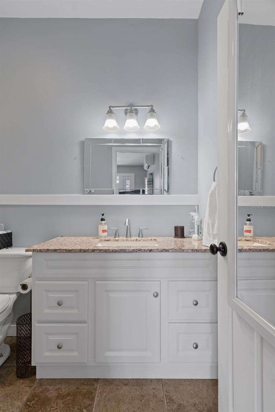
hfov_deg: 70.4
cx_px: 138
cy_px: 206
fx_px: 195
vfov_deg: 93.3
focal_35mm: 17
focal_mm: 17
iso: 320
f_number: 9
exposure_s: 1.3
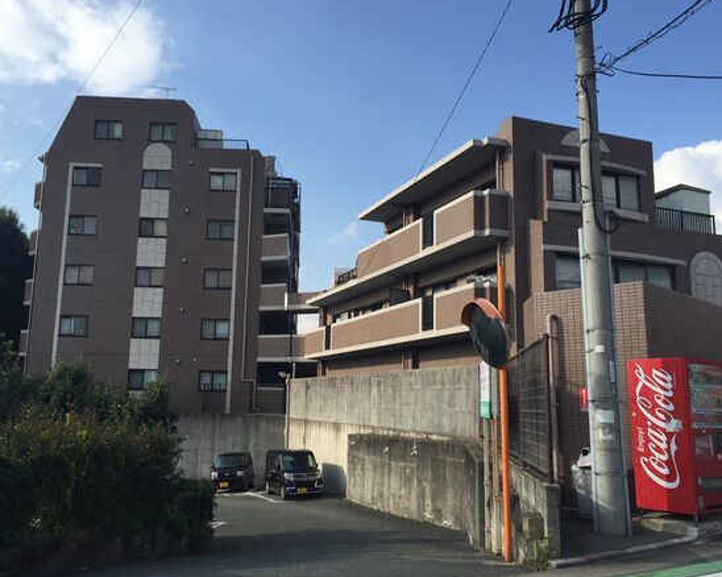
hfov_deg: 57.1
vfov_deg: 47.1
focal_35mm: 31
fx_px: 662
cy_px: 288
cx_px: 332
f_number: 2.2
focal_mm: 4.15
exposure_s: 1/1582
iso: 32
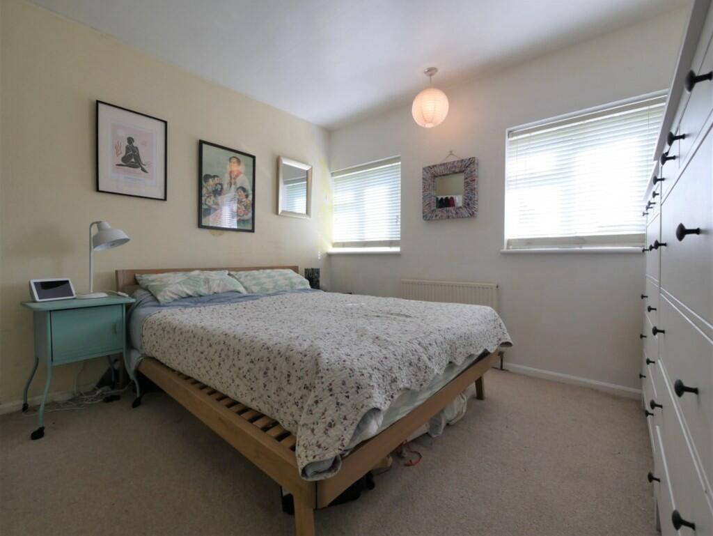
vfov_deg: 85.7
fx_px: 288
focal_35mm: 14
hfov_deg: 102.0
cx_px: 356
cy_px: 268
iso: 200
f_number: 4.5
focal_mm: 7
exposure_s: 1/125
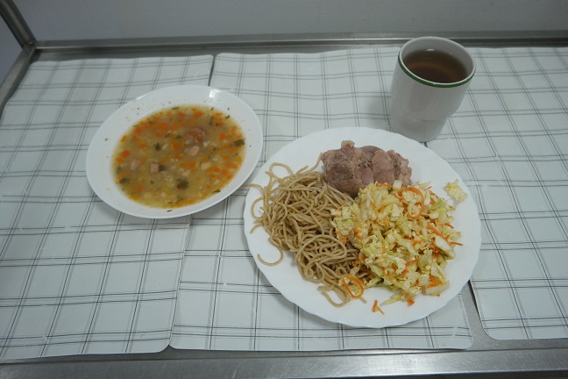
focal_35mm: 24
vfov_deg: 53.1
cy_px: 190
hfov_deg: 73.7
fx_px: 379
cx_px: 284
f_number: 3.5
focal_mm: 16
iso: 1250
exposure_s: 1/250
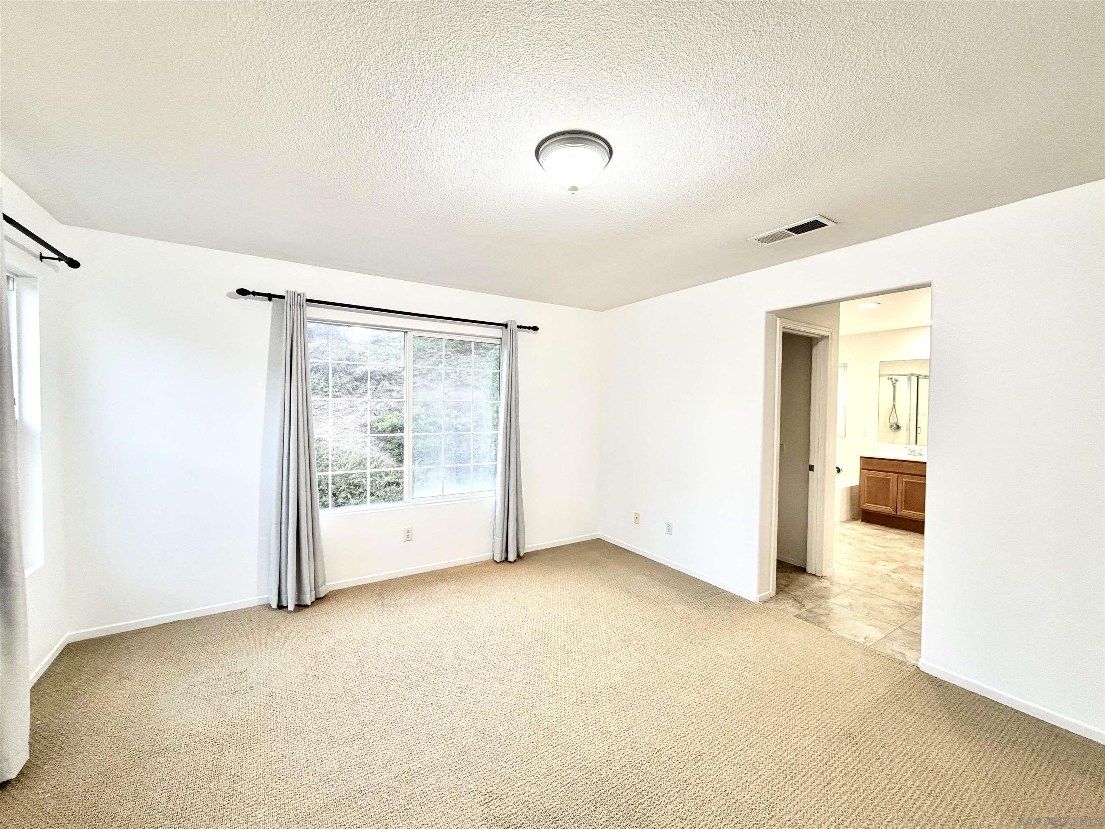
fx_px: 447
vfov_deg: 85.7
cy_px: 414
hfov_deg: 102.1
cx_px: 552
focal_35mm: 14
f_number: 2.2
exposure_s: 1/60
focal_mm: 2.22
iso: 200
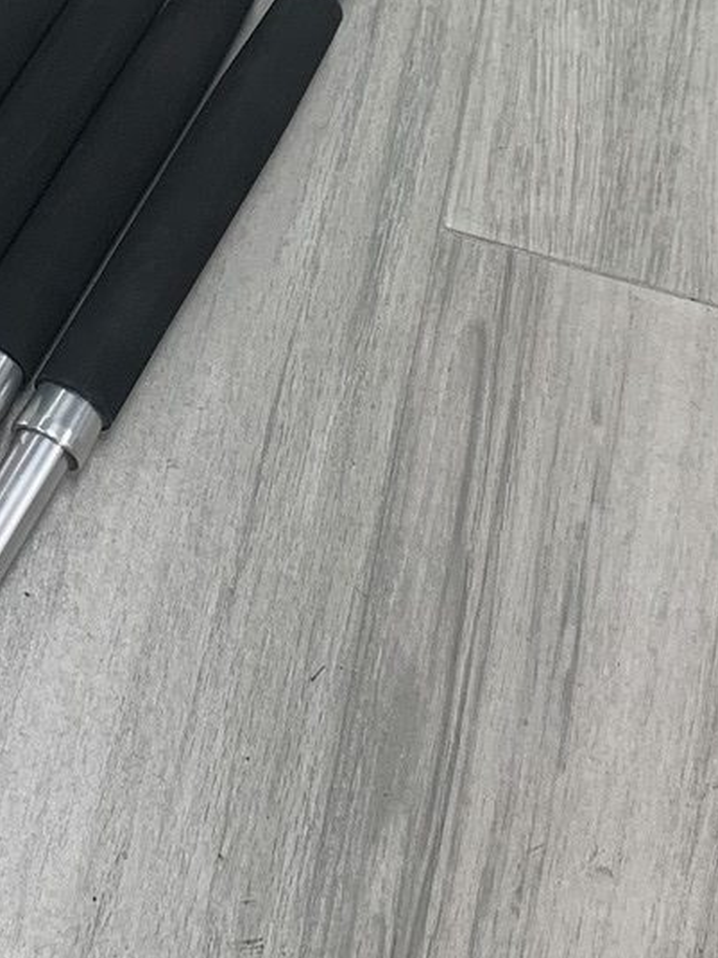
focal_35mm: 98
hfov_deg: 14.9
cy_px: 72
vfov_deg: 19.6
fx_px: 2711
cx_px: 90
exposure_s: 1/60
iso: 50
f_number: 1.8
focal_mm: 4.25
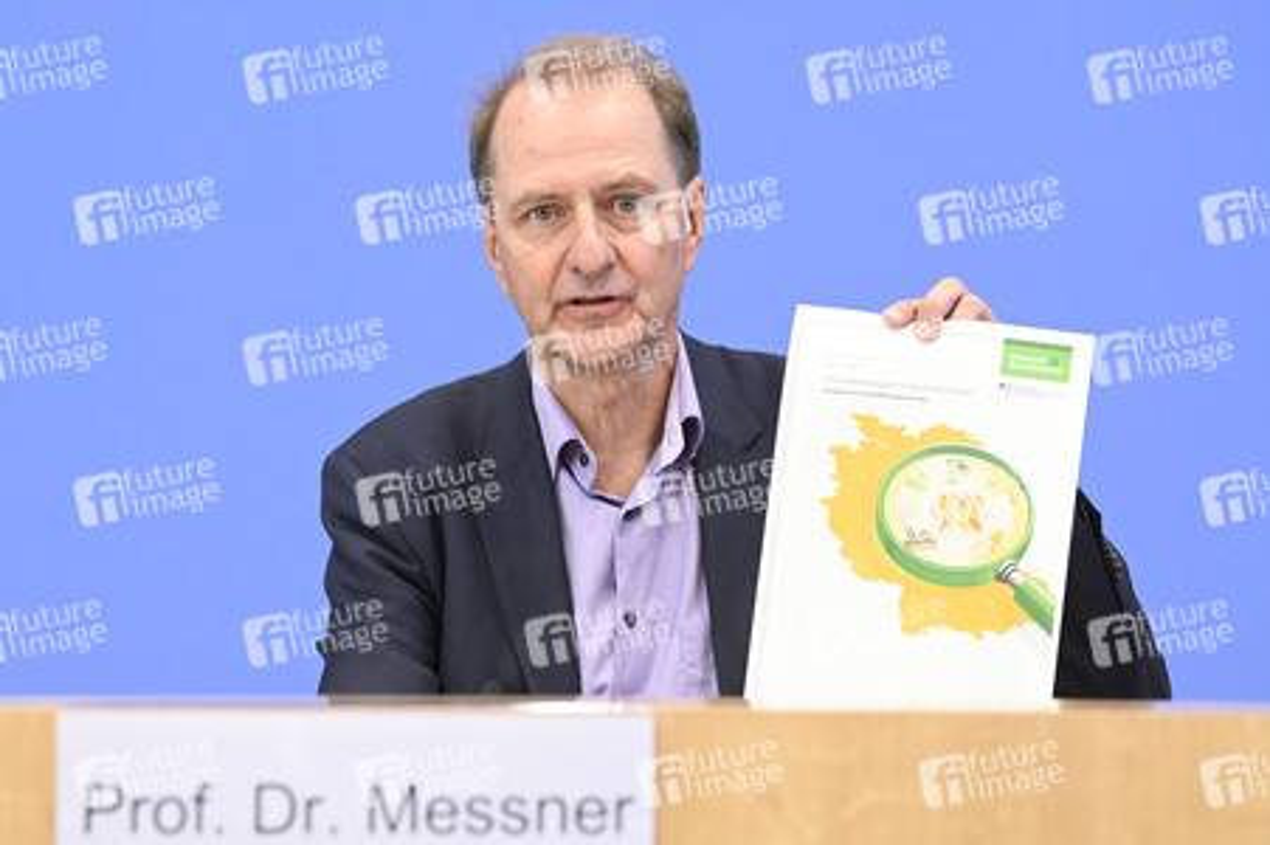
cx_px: 635
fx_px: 3243
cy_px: 422
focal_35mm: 92
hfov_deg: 22.2
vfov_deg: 14.8
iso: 3200
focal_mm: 92
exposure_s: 1/400
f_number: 5
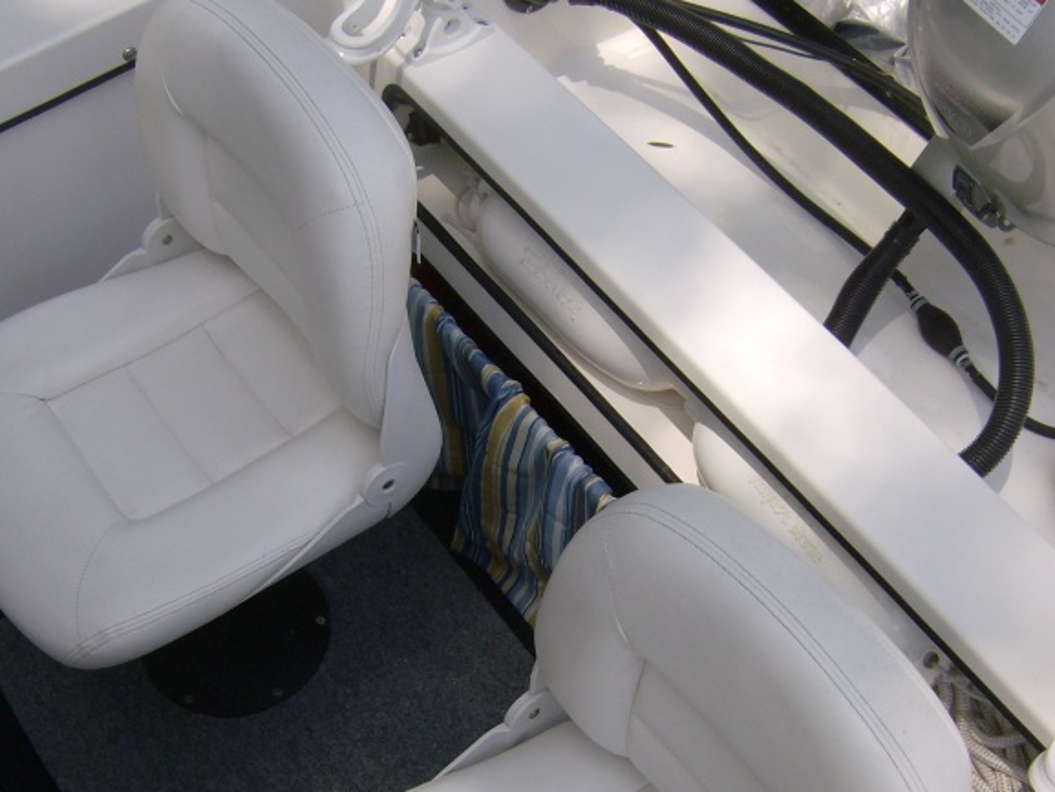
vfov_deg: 28.9
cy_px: 547
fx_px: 1524
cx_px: 494
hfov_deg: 38.2
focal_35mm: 50
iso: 100
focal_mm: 6
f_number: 4.7
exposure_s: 1/264
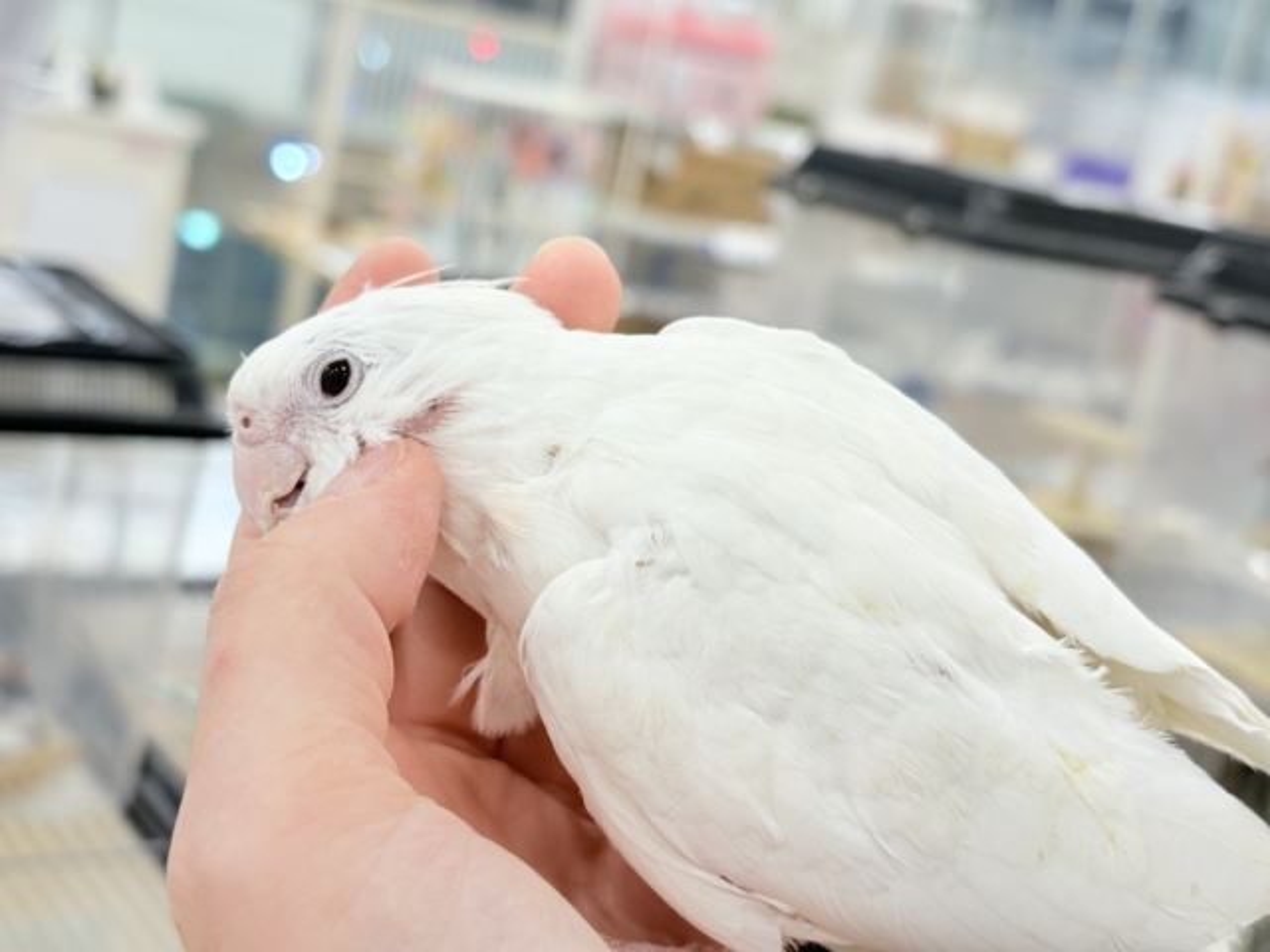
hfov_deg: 36.8
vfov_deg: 28.0
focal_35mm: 52
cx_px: 635
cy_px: 476
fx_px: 1908
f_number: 1.6
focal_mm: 5.96
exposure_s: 1/50
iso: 32
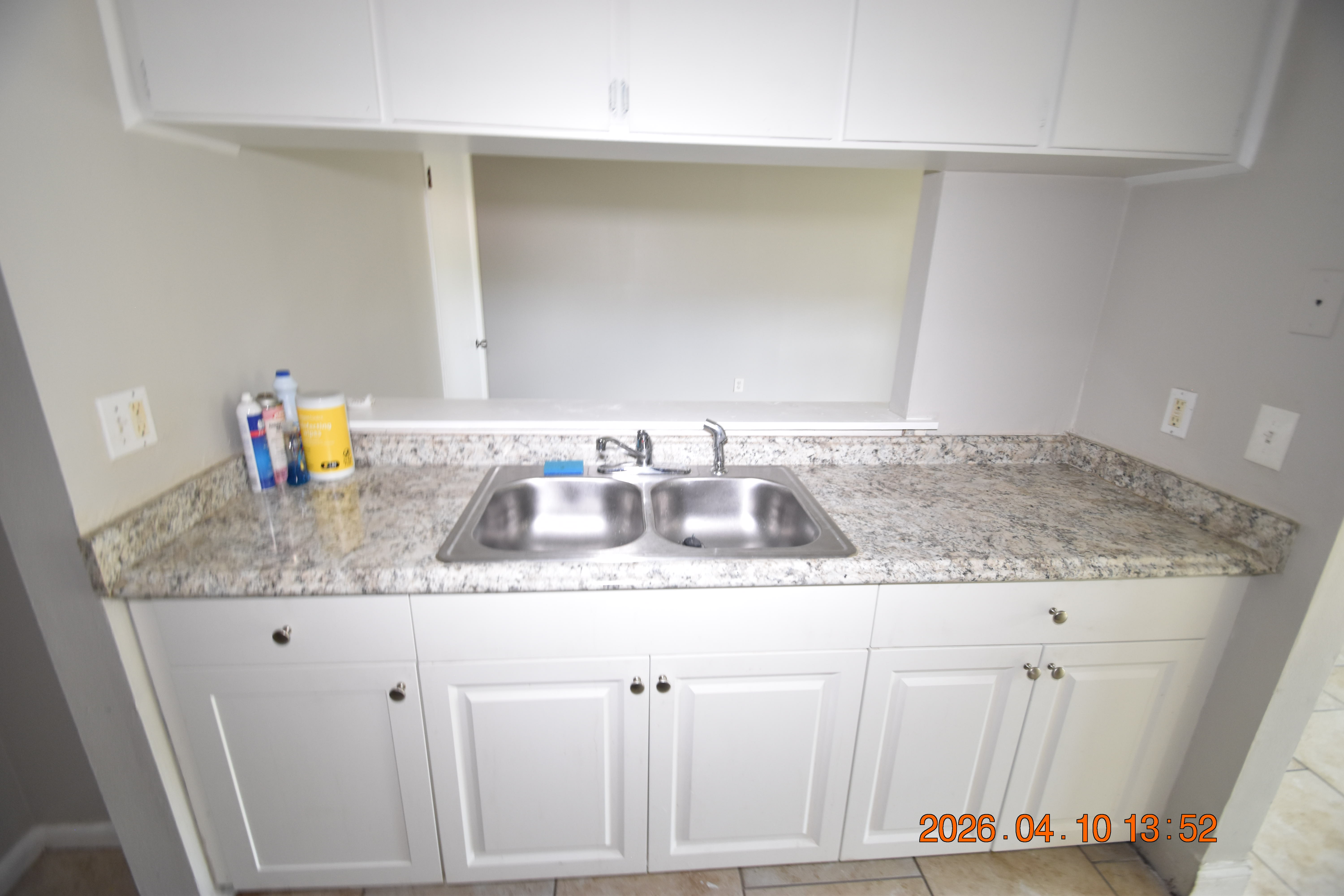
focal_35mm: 15
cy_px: 448
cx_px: 672
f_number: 3.5
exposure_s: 1/20
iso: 800
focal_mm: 10
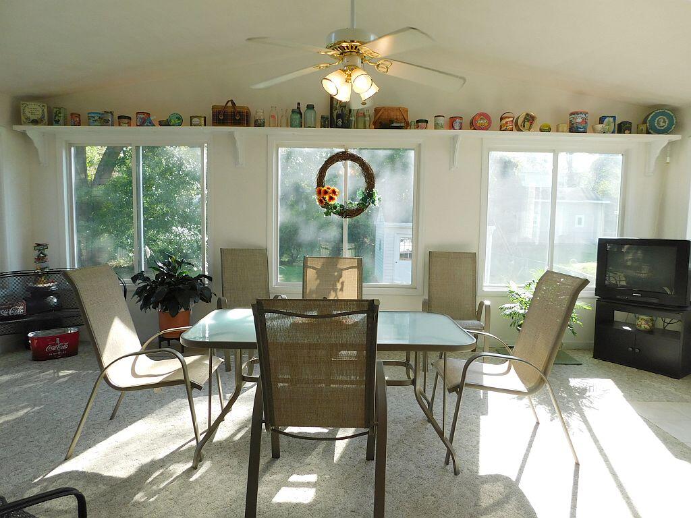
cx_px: 346
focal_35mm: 23
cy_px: 259
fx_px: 459
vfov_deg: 58.9
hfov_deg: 73.9
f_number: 3
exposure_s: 1/100
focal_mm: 4
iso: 125
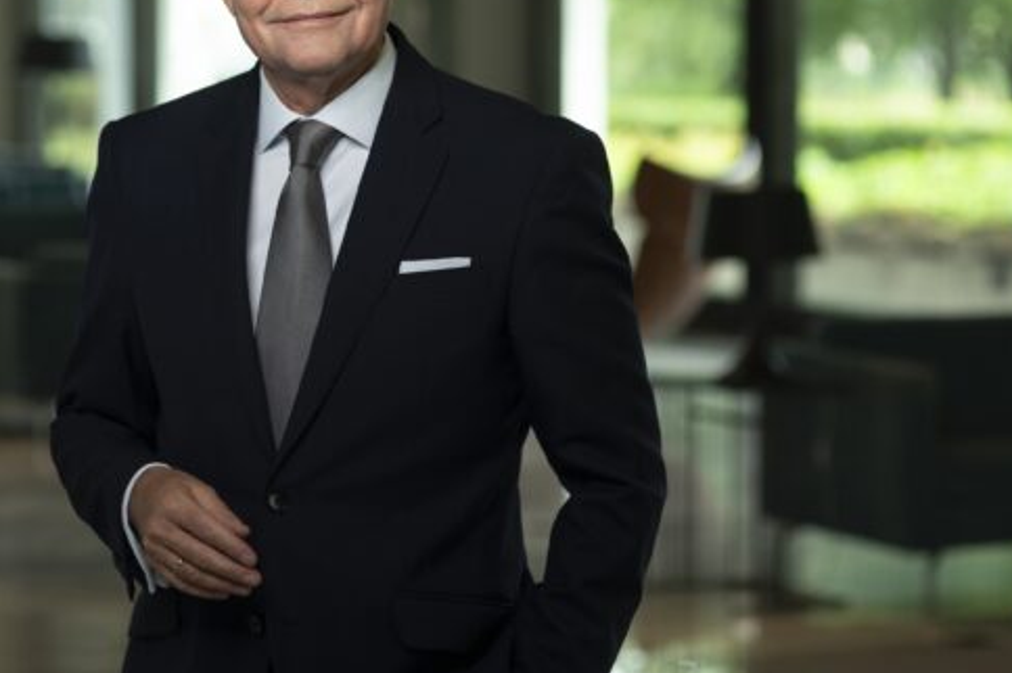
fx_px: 3792
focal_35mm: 135
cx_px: 399
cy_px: 272
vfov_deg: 10.1
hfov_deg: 15.2
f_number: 2.5
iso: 200
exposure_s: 1/80
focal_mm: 85
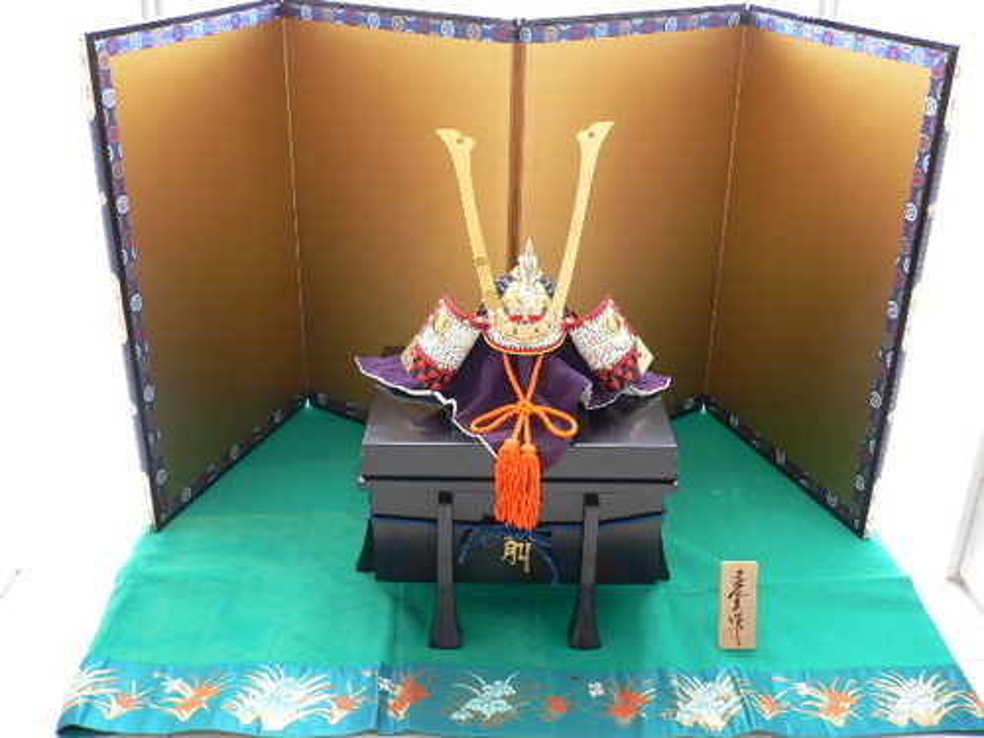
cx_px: 492
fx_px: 995
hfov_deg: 52.6
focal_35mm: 35
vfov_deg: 40.7
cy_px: 369
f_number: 2.8
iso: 100
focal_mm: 5.8
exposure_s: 1/20
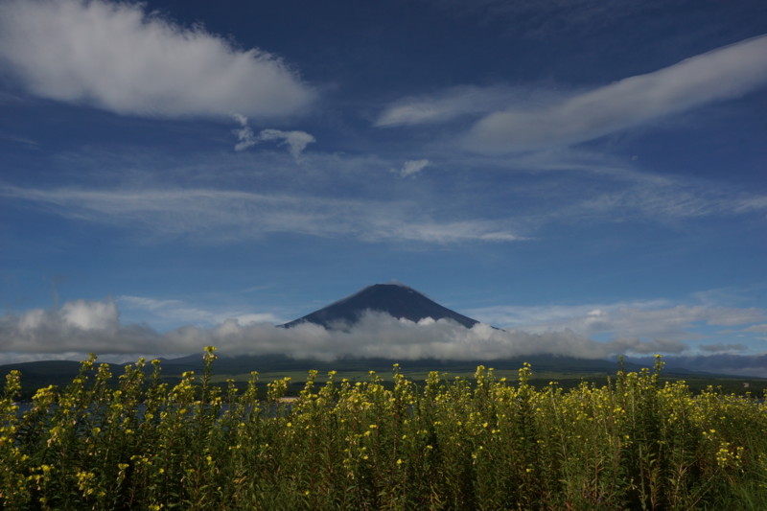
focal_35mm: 26
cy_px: 256
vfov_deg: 50.4
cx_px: 384
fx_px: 543
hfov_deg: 70.4
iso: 200
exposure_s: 1/400
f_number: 18
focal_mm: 17
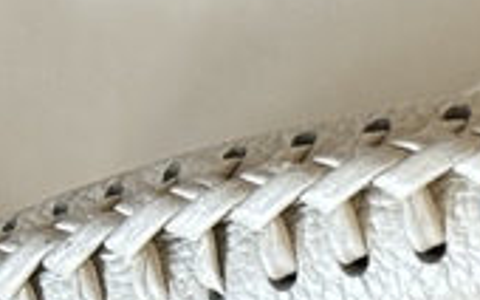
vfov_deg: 4.3
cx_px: 991
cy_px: 662
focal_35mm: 302
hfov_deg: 6.7
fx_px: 3948
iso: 125
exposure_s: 1/50
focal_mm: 6.76
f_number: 1.78
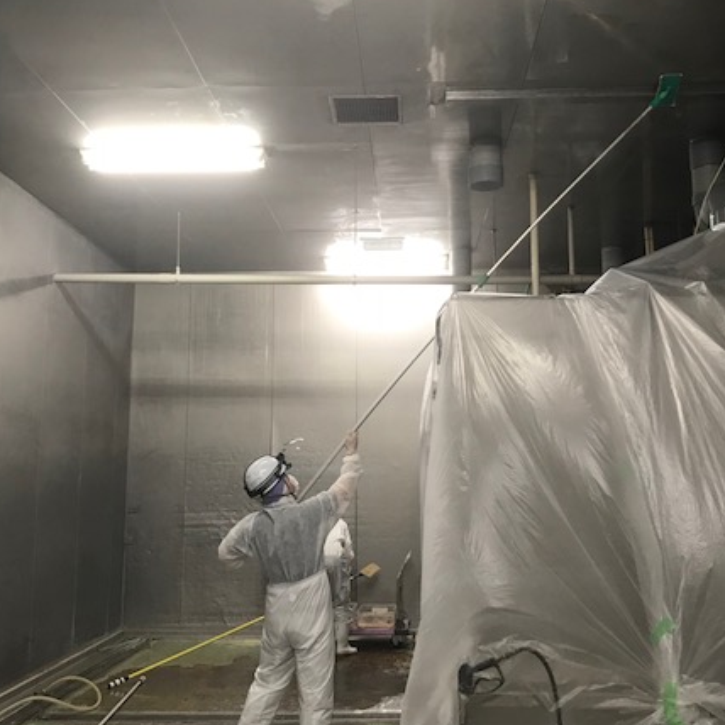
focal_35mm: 37
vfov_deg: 44.9
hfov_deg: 44.9
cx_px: 368
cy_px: 357
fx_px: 877
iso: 40
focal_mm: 3.99
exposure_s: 1/20
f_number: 1.8
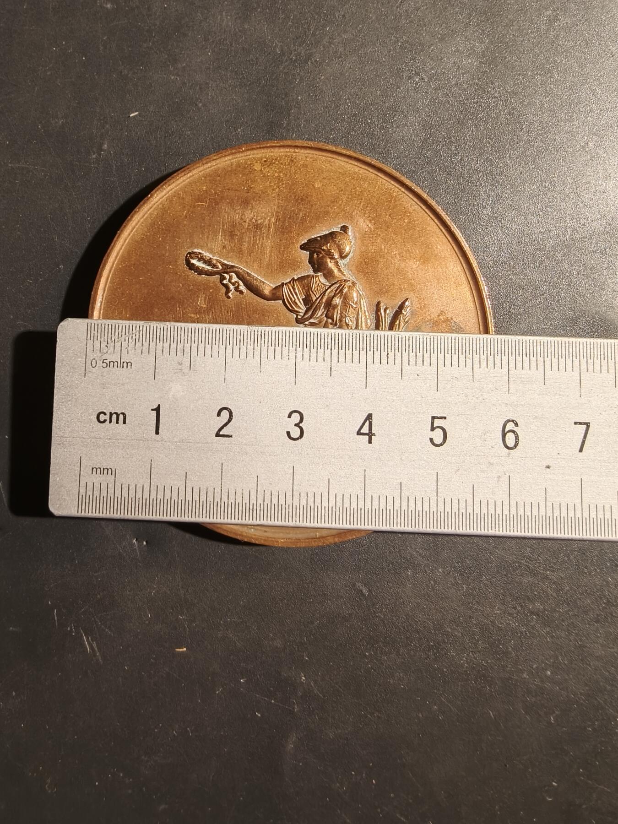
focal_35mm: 23
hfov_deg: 58.9
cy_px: 412
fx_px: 547
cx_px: 309
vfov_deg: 73.9
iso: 160
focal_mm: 2.32
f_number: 2
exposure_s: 1/50
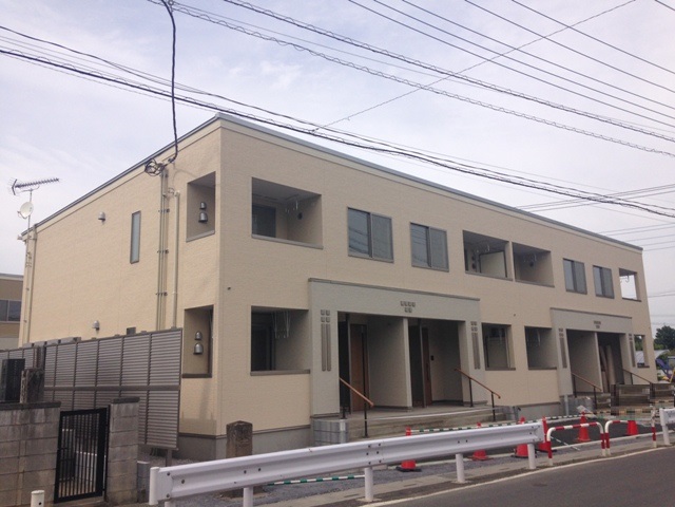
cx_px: 338
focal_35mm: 33
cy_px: 254
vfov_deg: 42.9
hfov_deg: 55.4
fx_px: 643
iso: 50
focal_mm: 4.12
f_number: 2.4
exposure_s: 1/1808
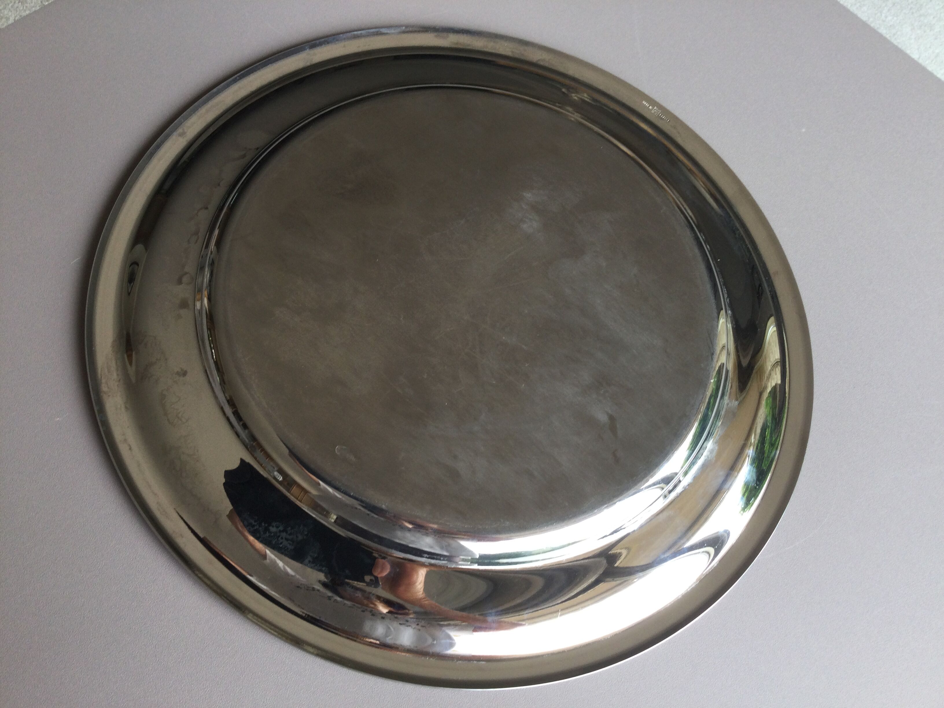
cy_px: 354
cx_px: 472
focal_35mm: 31
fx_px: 845
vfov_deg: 45.4
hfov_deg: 58.4
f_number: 2.4
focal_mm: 3.3
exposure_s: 1/50
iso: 32
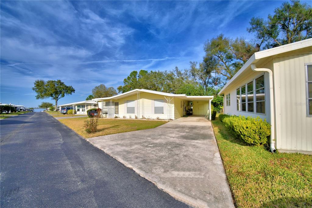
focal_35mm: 15
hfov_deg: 100.4
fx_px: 130
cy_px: 104
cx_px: 156
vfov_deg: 77.3
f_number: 4.5
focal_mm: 10
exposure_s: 1/1600
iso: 100
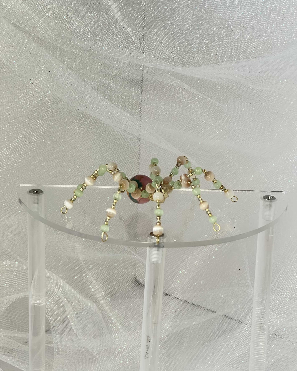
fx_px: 890
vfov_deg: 23.6
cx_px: 149
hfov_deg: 18.9
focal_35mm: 81
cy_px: 196
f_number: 2.8
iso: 250
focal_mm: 9
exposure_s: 1/68
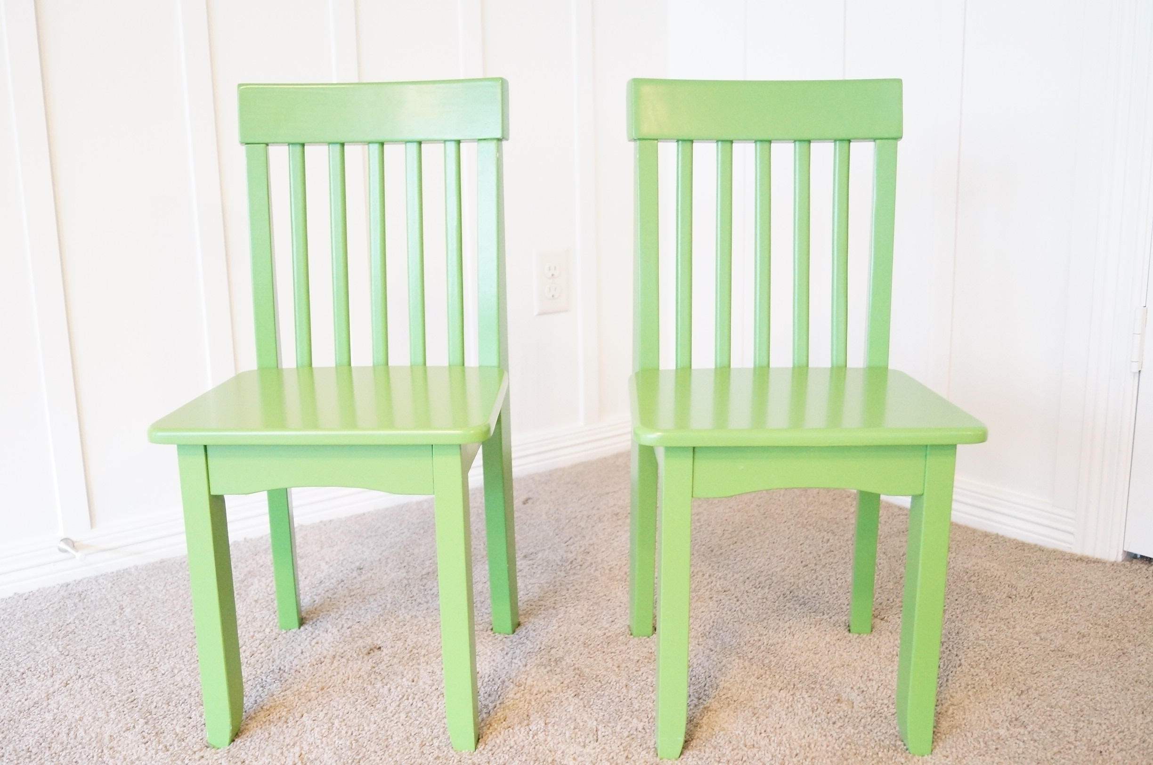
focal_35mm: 33
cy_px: 382
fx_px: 1055
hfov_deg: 57.3
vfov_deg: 39.8
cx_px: 576
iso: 3200
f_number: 4
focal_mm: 22
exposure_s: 1/20
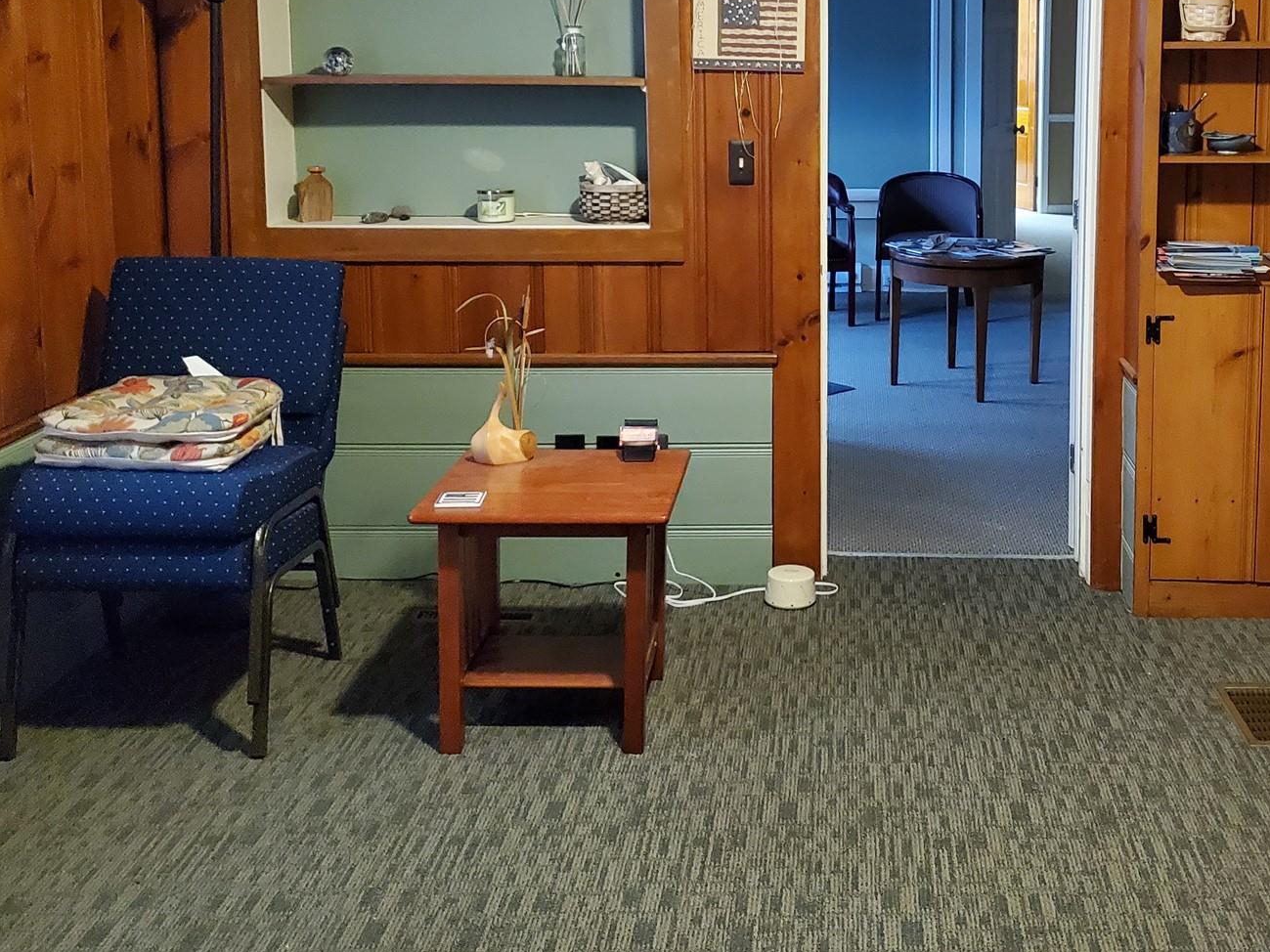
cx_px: 922
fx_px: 1504
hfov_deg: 44.5
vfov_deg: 34.3
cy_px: 222
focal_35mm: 41
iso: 800
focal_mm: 4.3
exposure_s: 1/39
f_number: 1.5
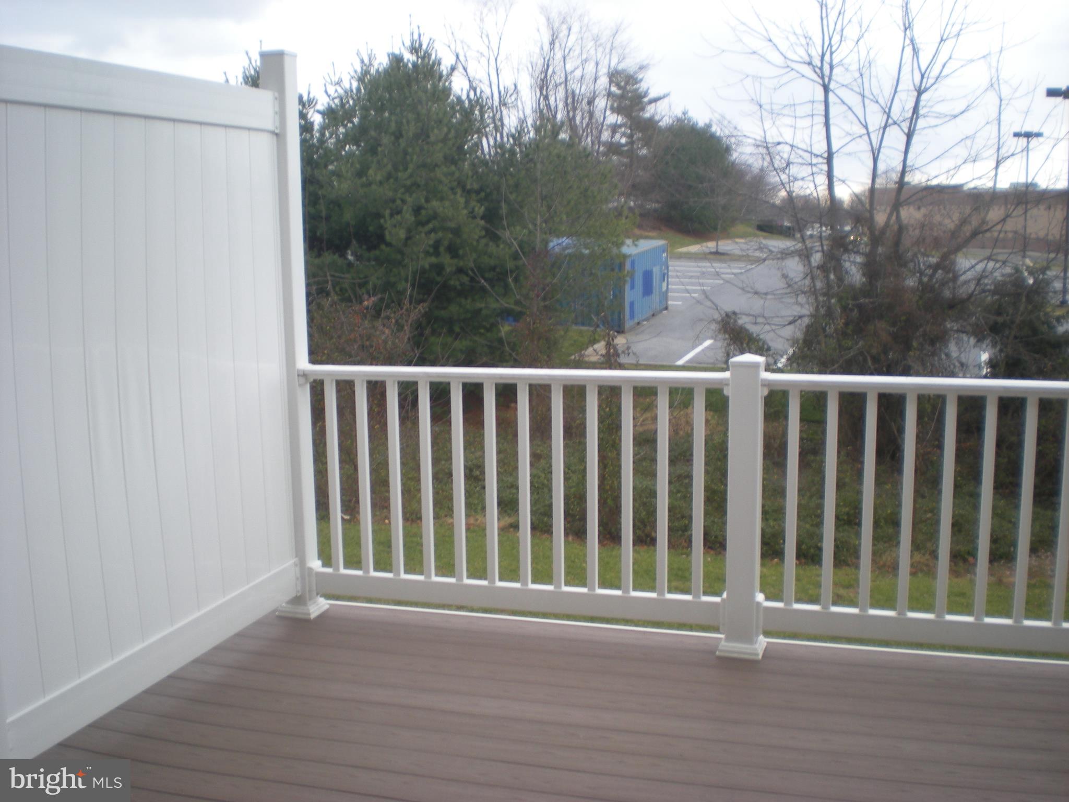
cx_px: 534
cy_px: 401
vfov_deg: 37.7
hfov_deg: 49.0
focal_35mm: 38
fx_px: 1174
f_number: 3.1
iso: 64
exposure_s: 1/53
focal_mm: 6.3
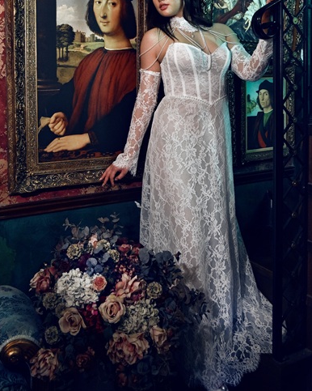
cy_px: 176
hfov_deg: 42.2
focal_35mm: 35
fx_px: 404
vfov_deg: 51.5
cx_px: 153
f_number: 5
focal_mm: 20
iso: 2000
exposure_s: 1/80
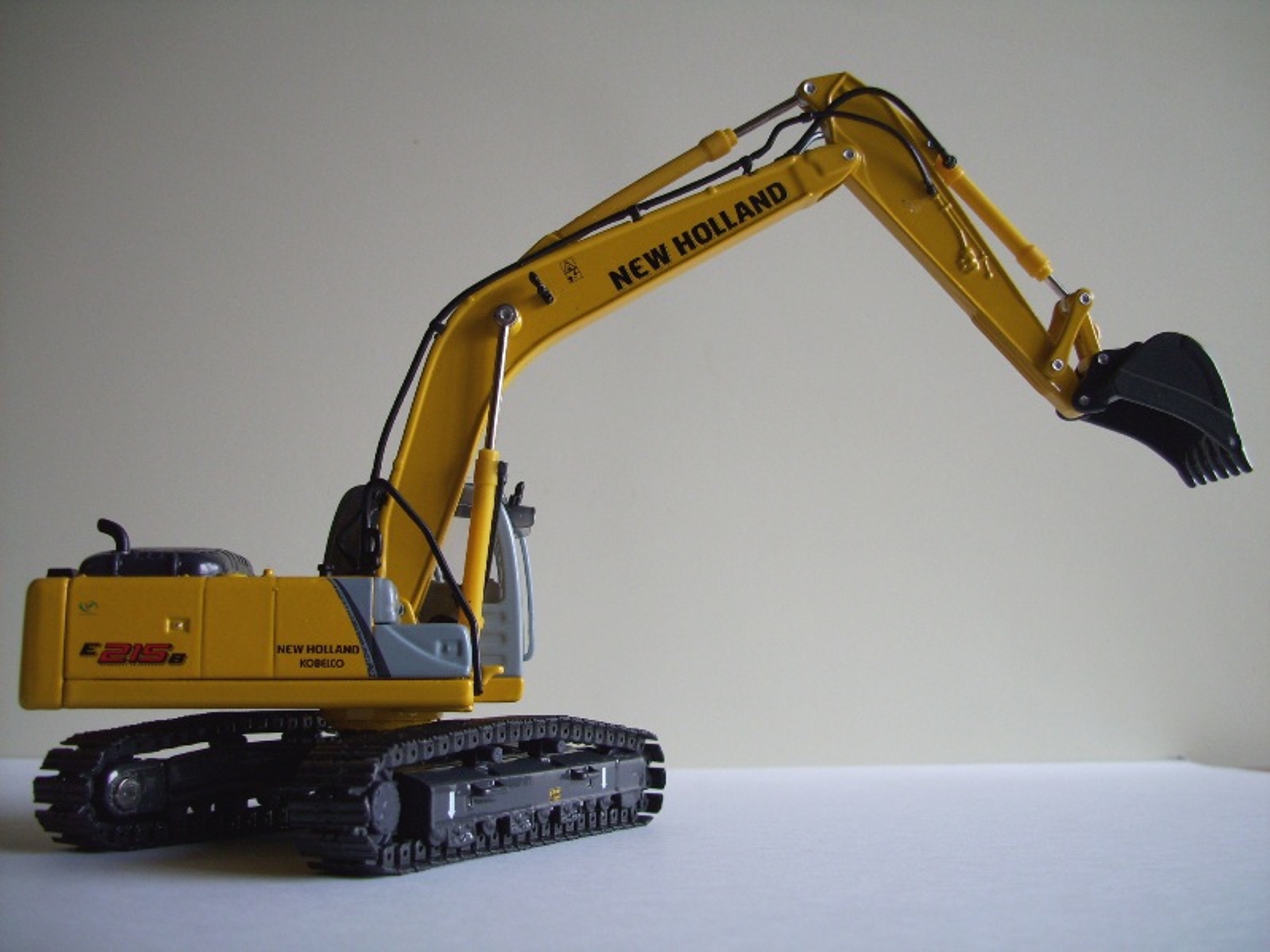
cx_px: 635
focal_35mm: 34
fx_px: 1247
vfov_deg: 41.8
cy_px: 476
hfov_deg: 54.0
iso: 80
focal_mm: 5.7
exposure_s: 1/50
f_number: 2.9
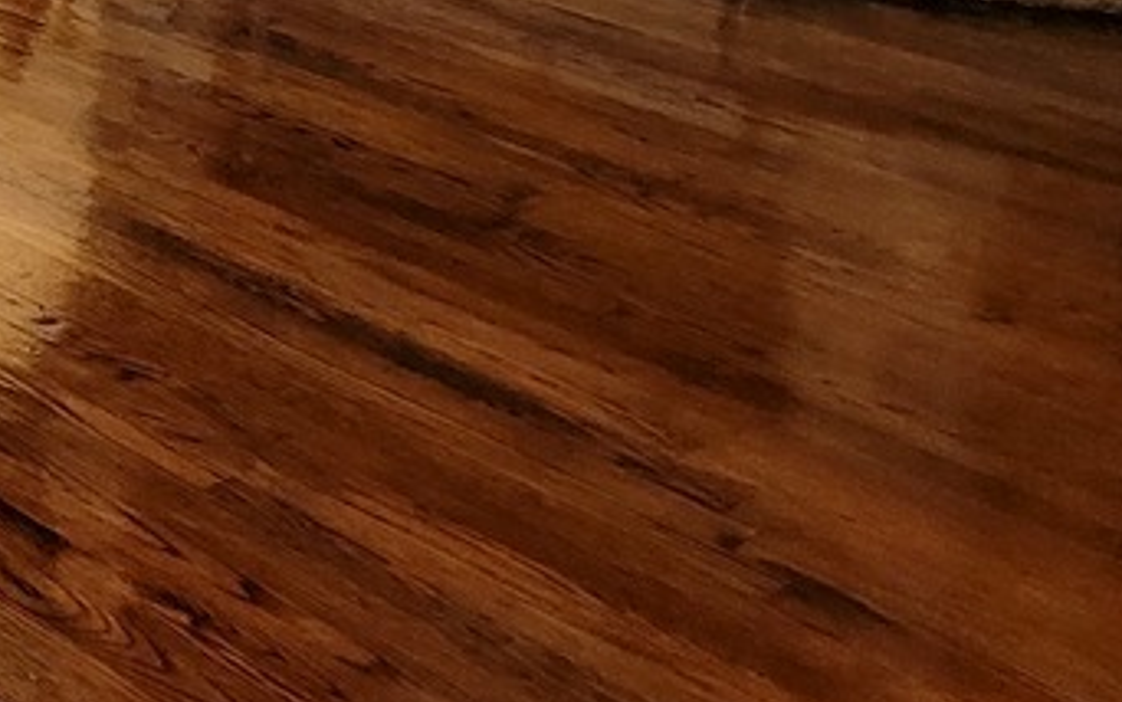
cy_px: -607
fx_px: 1774
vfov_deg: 17.5
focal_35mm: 58
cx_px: -1083
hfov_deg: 19.8
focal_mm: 2.2
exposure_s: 1/60
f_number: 2.2
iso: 320
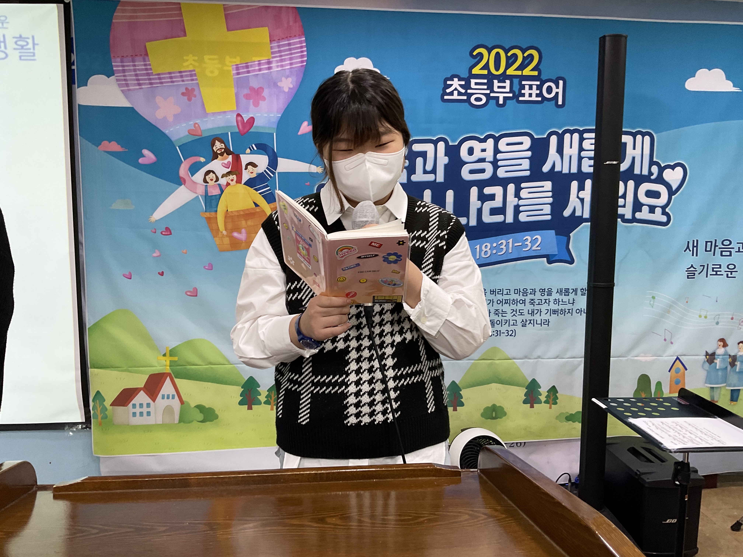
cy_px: 278
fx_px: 622
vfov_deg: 48.2
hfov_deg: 61.7
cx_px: 372
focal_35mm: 29
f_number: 1.8
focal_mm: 3
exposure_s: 1/60
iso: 50
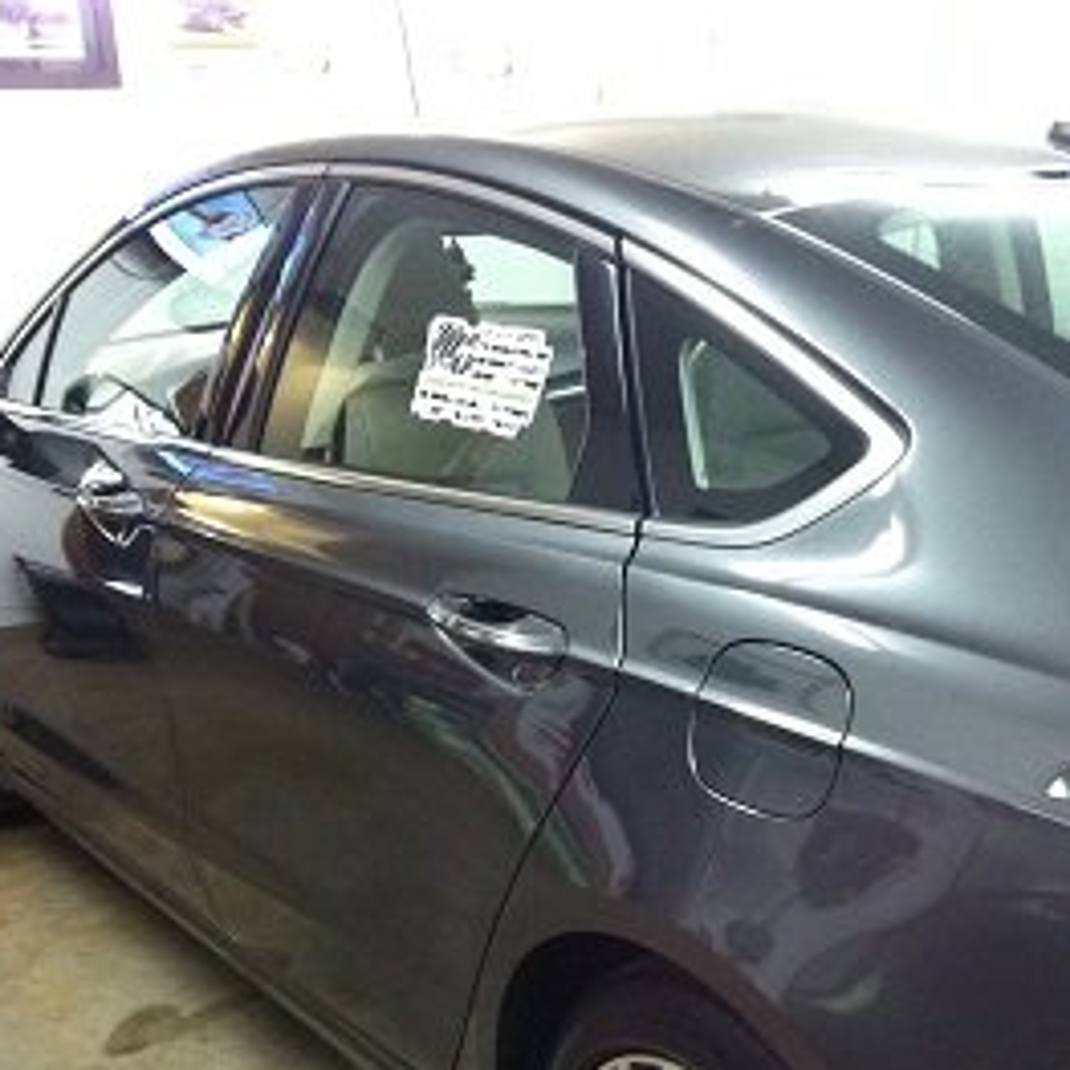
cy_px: 673
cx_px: 818
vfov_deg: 31.5
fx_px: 1888
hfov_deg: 31.0
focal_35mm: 54
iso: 250
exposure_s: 1/15
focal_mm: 3.85
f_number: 2.8
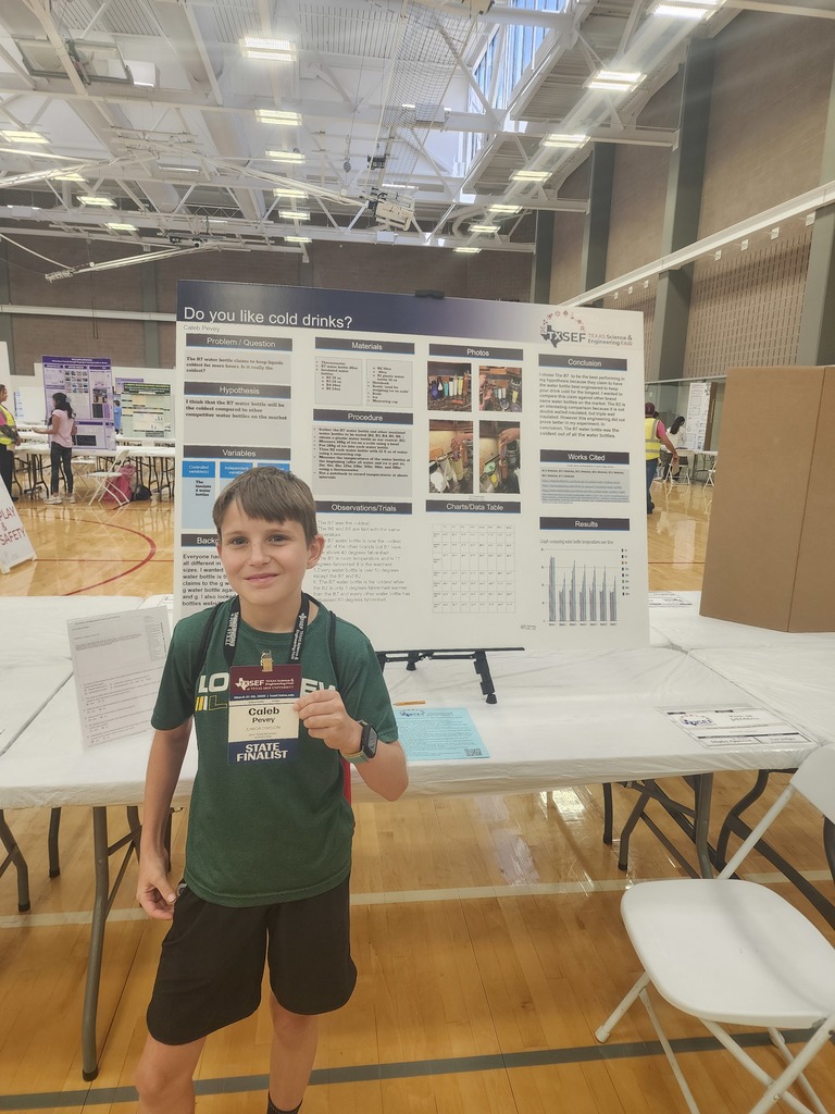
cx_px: 418
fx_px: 740
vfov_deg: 73.9
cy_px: 557
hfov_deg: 58.9
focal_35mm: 23
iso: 100
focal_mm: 6.4
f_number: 1.8
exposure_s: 1/180
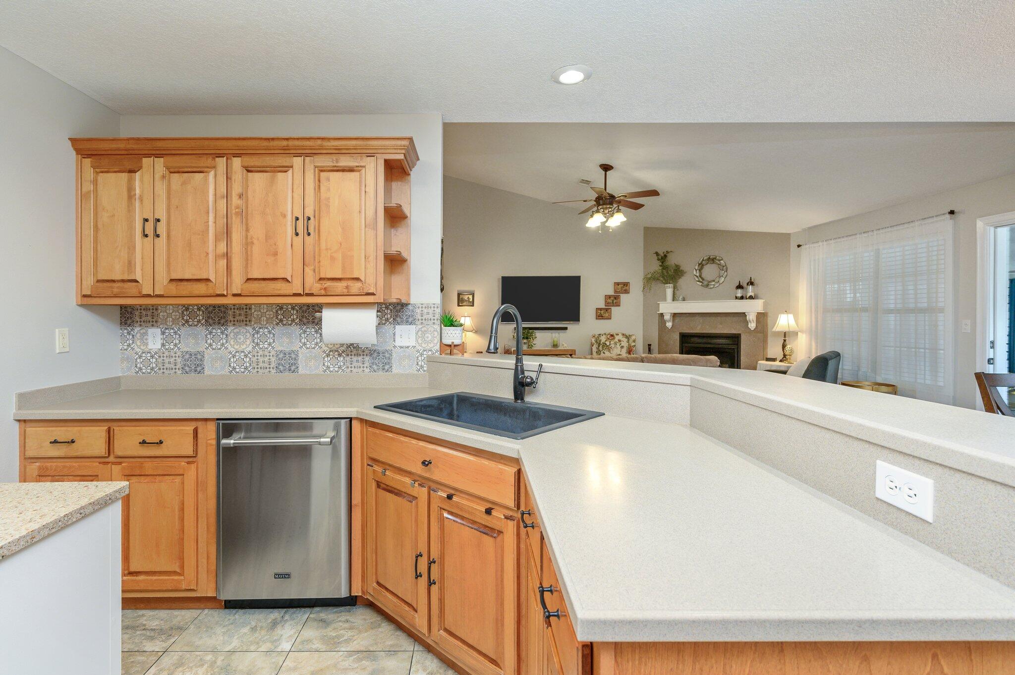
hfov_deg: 95.0
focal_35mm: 16
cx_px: 508
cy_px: 338
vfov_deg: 72.0
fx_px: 465
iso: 640
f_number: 7.1
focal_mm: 16.5
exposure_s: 1/30
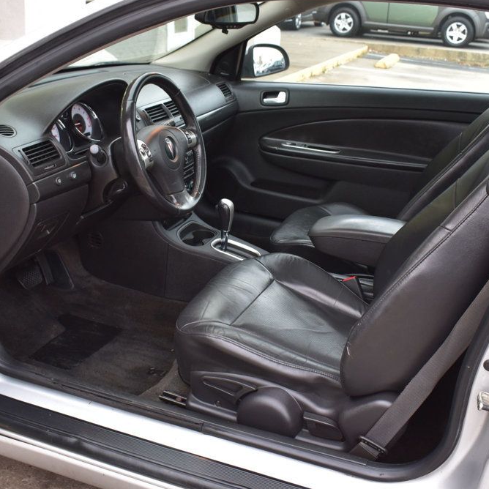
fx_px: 687
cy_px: 241
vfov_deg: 39.2
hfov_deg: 39.2
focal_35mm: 43
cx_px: 245
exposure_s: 1/15
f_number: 6.3
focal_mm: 22
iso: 560
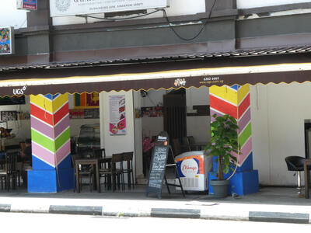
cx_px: 156
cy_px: 116
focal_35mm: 90
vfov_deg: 16.4
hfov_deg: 21.8
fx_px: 809
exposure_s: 1/80
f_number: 6.3
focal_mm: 16.1
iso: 160
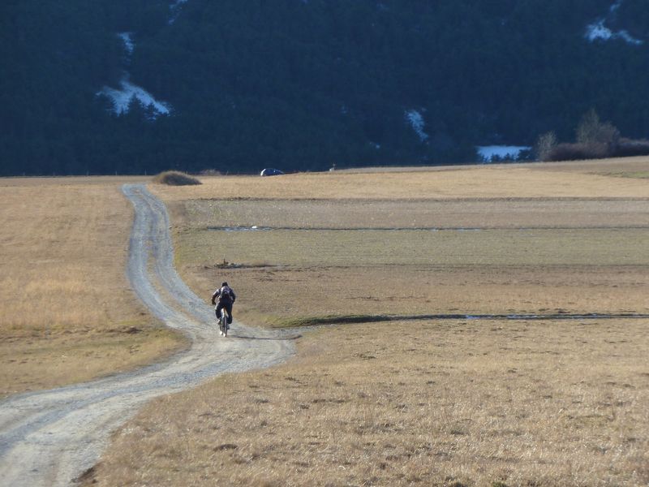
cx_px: 324
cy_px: 244
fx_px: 3169
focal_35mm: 169
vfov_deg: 8.8
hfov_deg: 11.7
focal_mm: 27.8
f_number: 4.5
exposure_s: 1/200
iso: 80
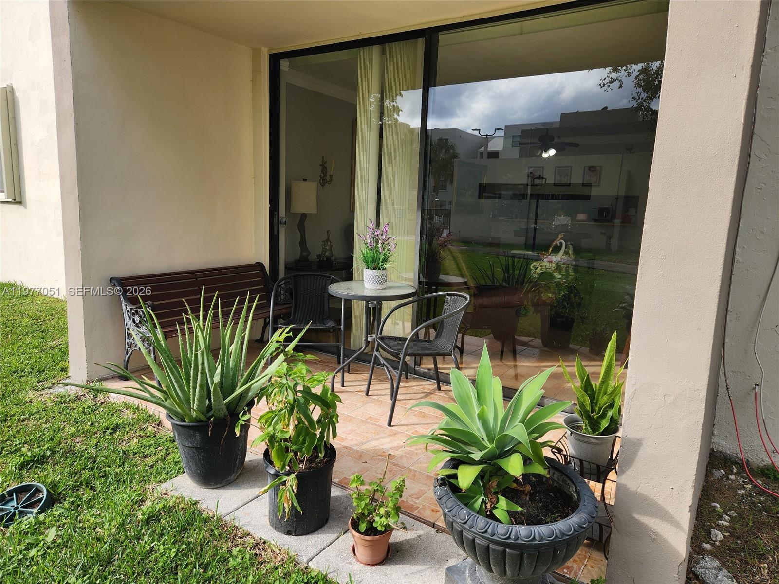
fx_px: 518
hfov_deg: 73.9
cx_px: 390
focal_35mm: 23
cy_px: 292
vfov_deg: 58.9
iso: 20
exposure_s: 1/302
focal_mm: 5.4
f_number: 1.8
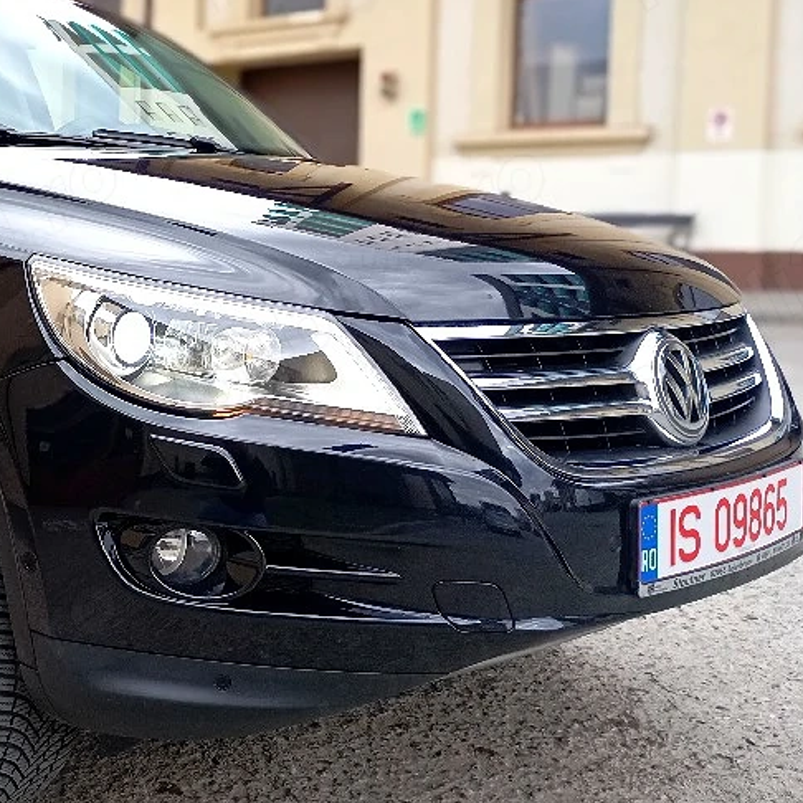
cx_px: 48
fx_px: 1338
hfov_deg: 31.5
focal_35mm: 51
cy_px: 302
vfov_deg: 33.2
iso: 128
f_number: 1.8
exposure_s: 1/100
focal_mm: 4.27
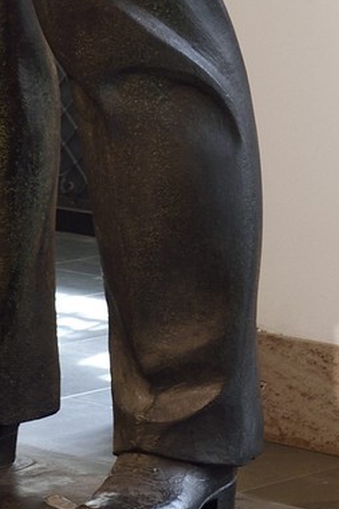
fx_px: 2502
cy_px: -459
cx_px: 102
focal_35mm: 177
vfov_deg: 10.8
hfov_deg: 7.7
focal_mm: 42
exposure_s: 1/60
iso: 800
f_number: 5
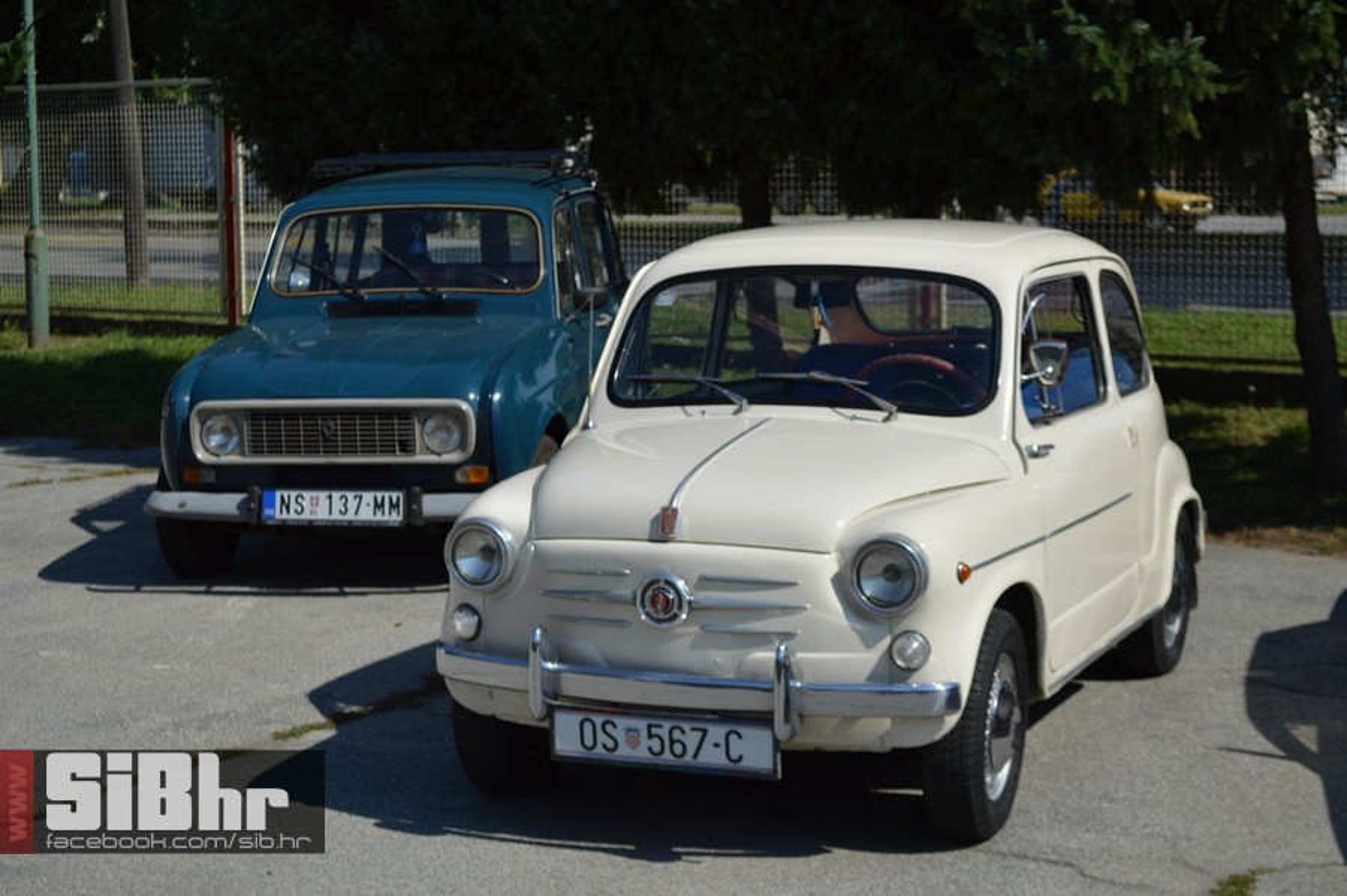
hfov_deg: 29.9
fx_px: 2524
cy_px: 448
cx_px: 674
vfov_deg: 20.1
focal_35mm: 68
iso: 100
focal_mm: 45
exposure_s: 1/1000
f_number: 5.6
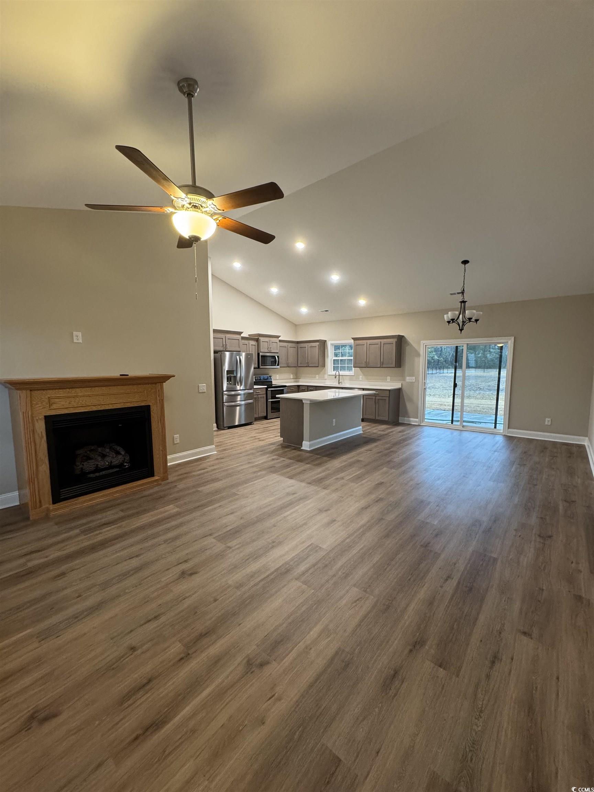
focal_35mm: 14
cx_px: 297
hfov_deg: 85.7
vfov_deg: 102.1
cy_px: 396
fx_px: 320
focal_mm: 2.22
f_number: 2.2
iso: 320
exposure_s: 1/60
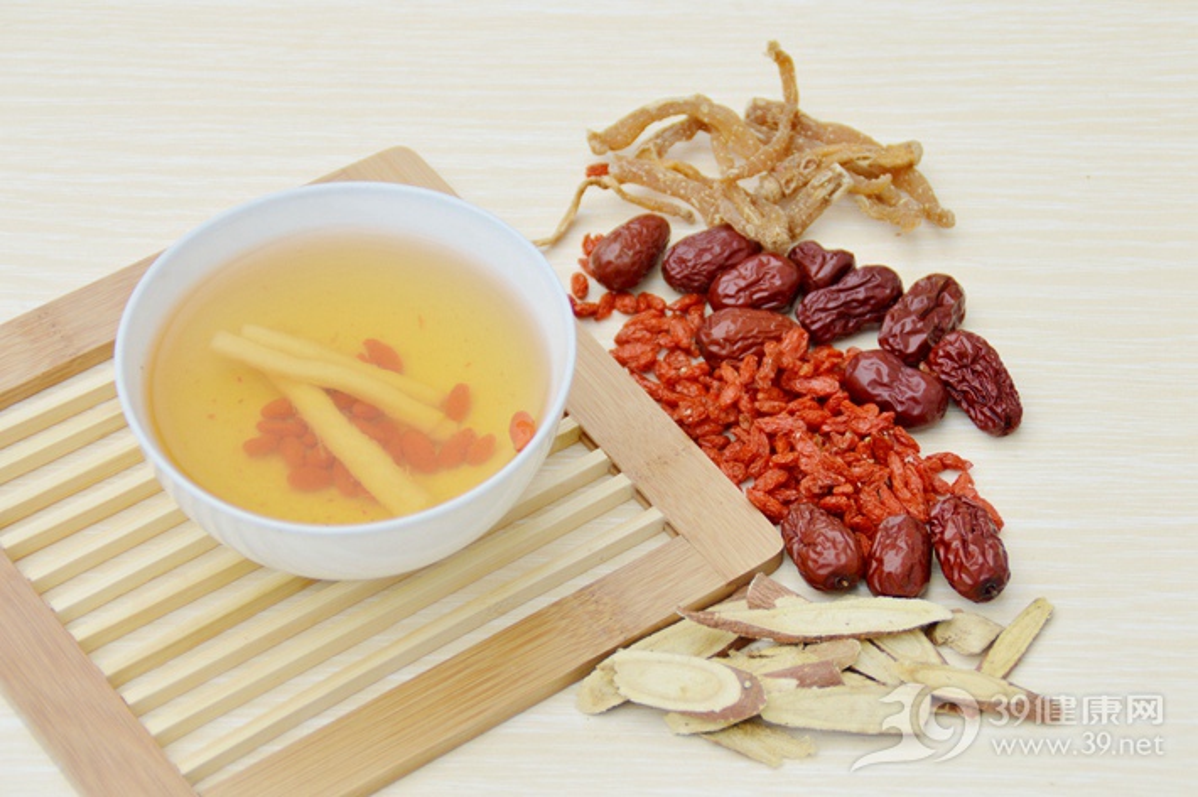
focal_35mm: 138
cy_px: 398
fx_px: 4588
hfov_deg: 14.9
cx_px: 599
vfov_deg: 9.9
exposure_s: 1/500
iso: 100
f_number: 6.3
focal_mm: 92
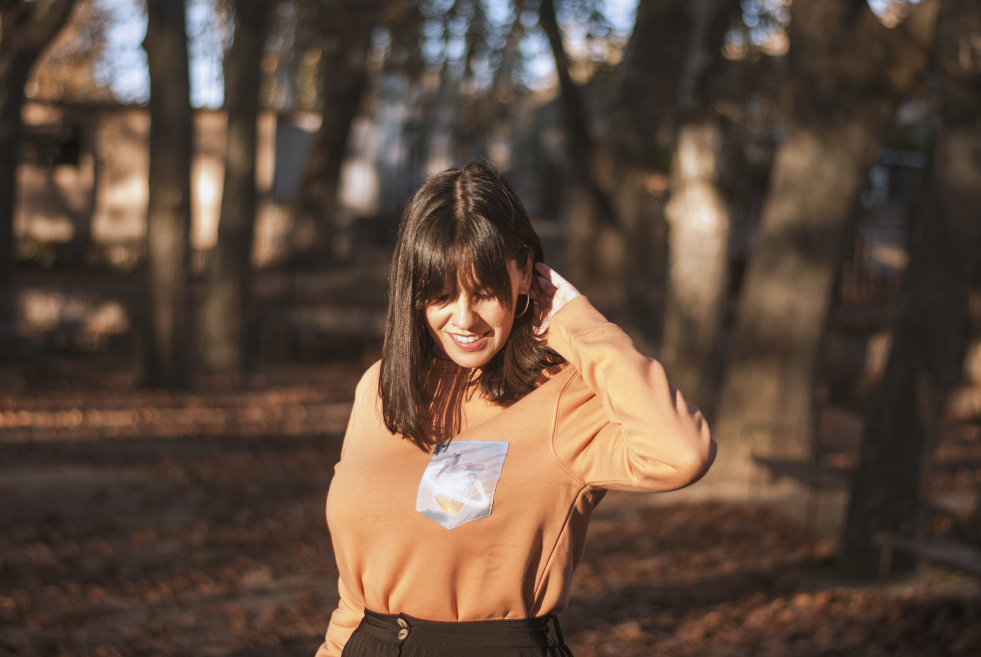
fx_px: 2046
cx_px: 490
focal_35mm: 75
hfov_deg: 27.0
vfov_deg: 18.2
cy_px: 328
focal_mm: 50
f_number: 1.8
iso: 100
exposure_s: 1/320
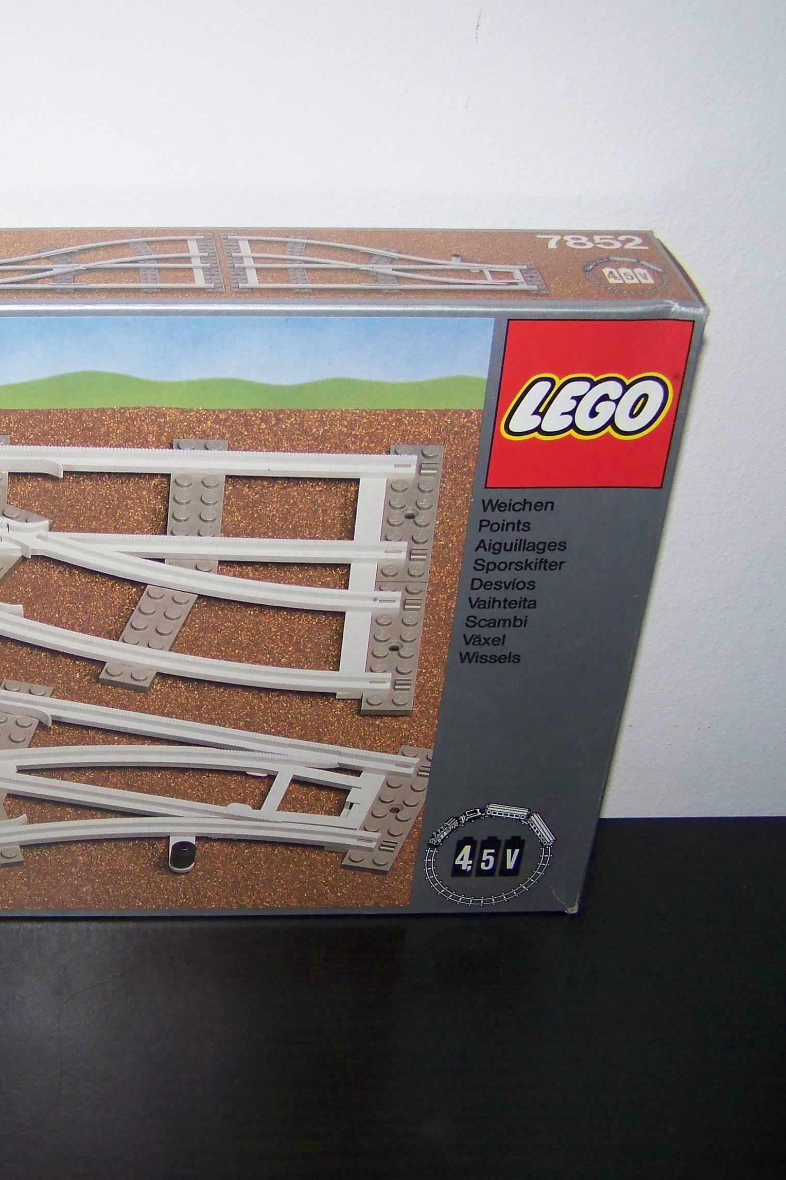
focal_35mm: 53
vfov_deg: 37.5
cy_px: 588
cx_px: 30
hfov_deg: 24.5
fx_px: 1736
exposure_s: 1/30
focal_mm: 6.3
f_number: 2.8
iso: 200
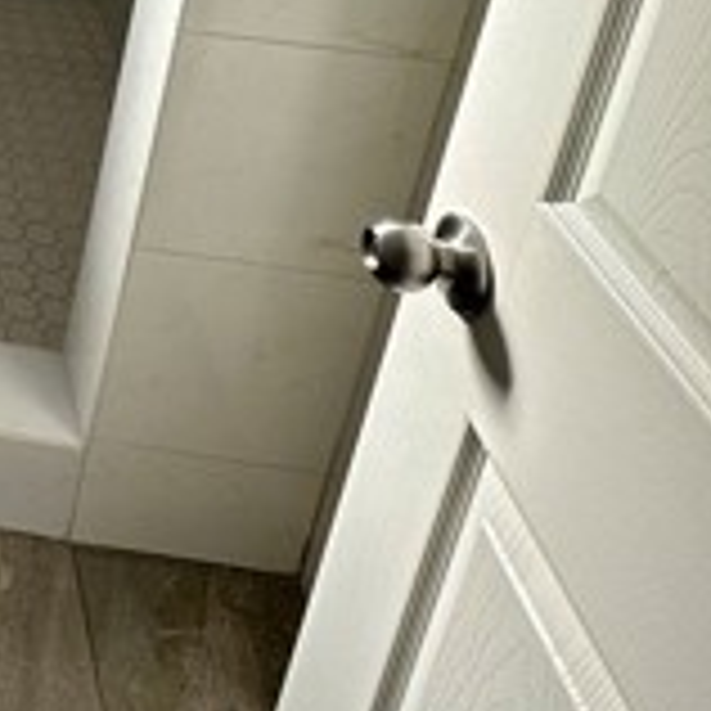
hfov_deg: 26.6
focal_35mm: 50
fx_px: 1162
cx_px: -297
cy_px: -310
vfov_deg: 26.4
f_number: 2.2
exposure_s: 1/259
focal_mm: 2.22
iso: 40
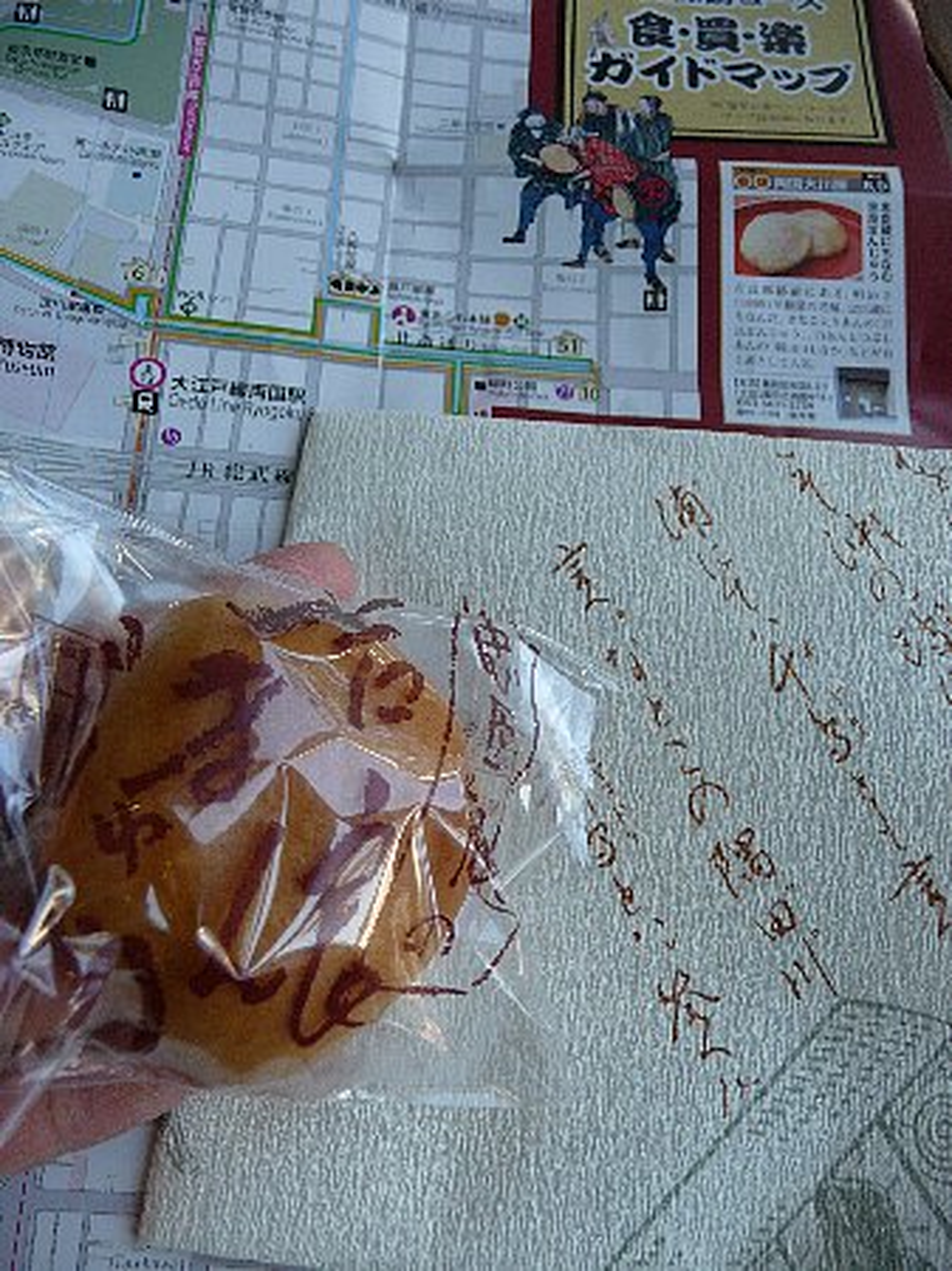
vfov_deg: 63.5
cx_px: 476
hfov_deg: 49.7
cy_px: 636
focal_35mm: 28
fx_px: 1028
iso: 100
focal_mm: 4.7
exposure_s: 1/80
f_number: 3.3
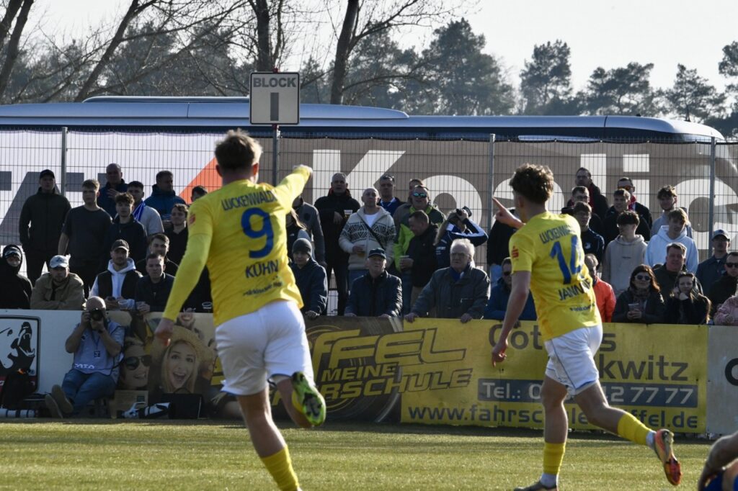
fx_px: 6148
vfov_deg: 4.6
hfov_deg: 6.9
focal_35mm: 300
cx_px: 369
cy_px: 246
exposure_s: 1/1600
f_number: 16
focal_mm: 300
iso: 2500
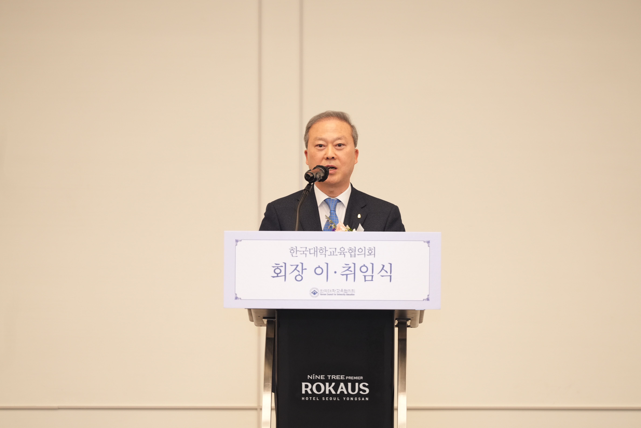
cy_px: 214
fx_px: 3507
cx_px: 320
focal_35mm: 197
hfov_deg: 10.4
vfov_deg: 7.0
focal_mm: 197
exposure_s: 1/125
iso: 800
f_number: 2.8
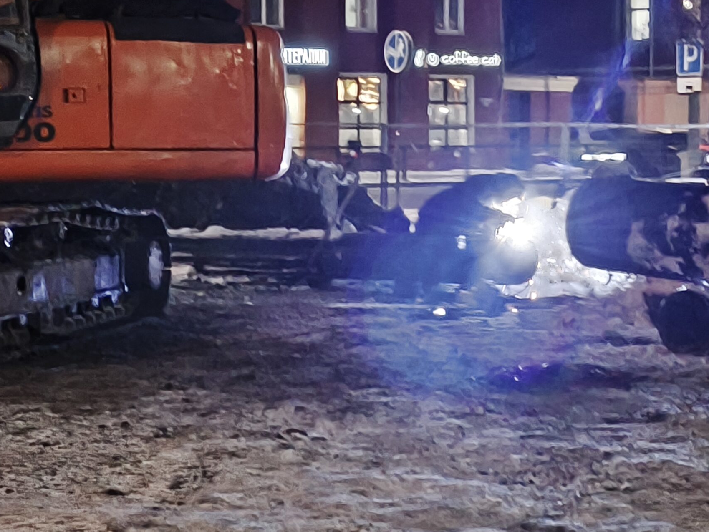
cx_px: 473
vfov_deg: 13.8
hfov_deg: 18.3
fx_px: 2192
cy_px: 290
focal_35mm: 107
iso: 1600
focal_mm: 4.71
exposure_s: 1/16.7
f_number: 1.7
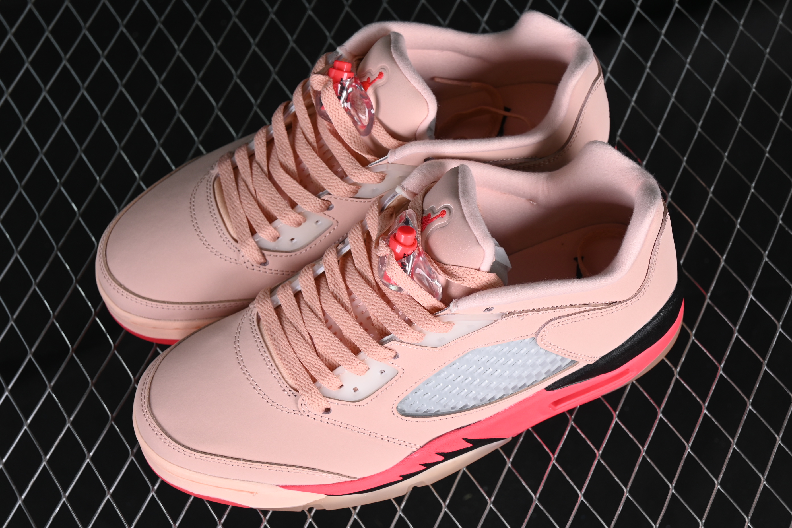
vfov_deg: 18.2
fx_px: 1650
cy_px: 264
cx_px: 396
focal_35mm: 75
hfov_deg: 27.0
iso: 160
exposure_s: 1/80
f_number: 7.1
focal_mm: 50
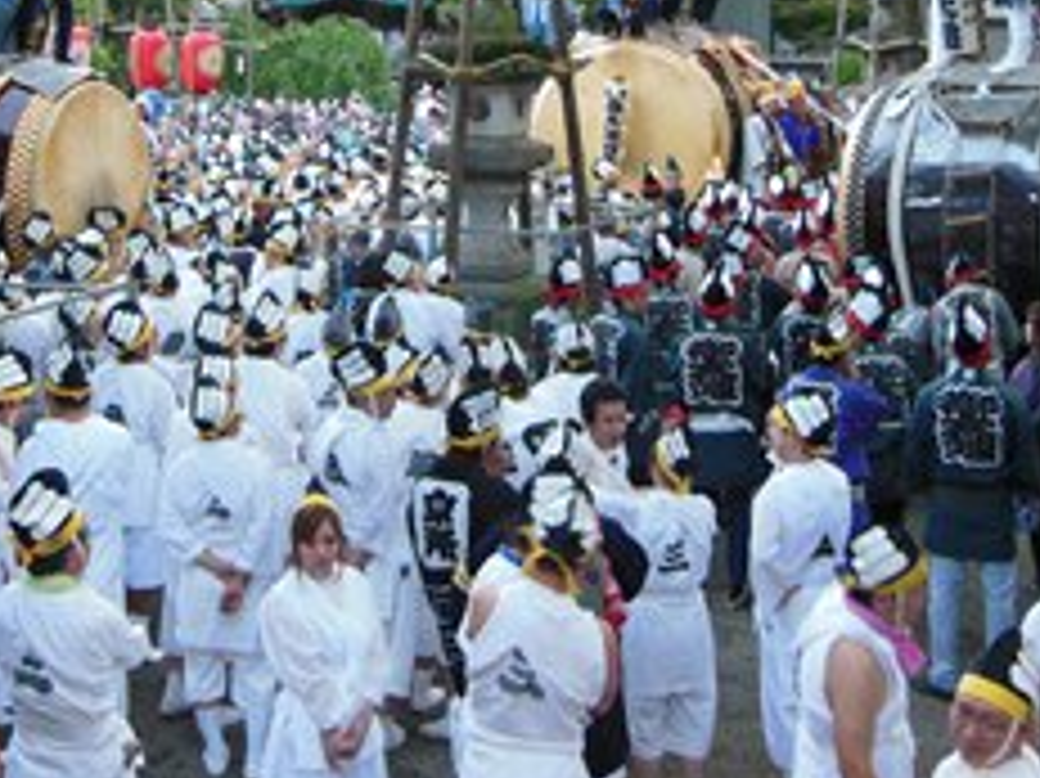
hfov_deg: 29.4
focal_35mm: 66
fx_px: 1982
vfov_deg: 21.6
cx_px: 486
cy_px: 45
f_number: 3.9
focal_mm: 6
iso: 400
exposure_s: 1/30
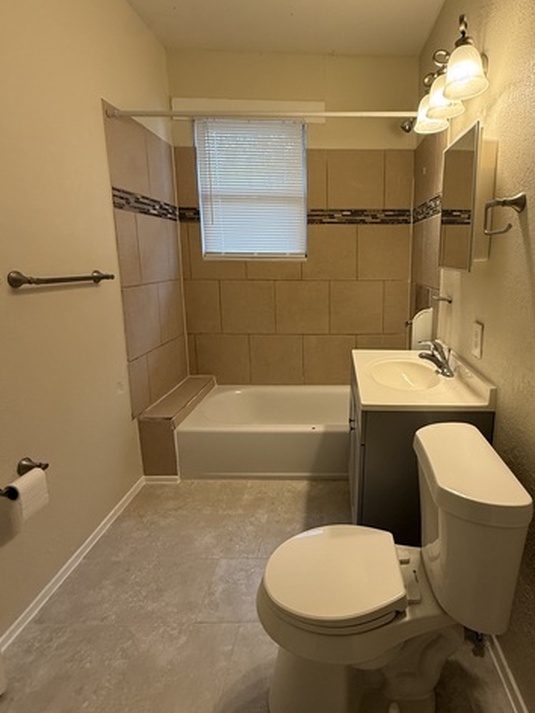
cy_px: 331
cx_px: 345
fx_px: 392
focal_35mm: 19
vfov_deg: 84.5
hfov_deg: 67.3
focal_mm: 2.22
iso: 200
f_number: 2.2
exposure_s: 1/99
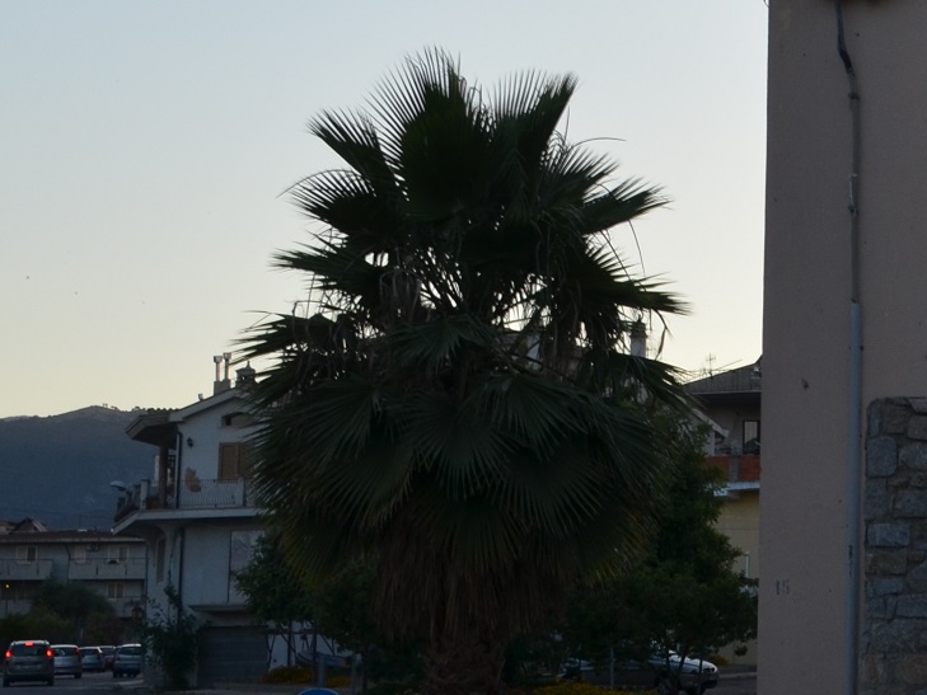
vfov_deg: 12.1
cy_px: 19
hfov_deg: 14.7
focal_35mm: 122
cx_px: 1506
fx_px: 3258
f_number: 7.1
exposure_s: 1/200
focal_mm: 25
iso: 200
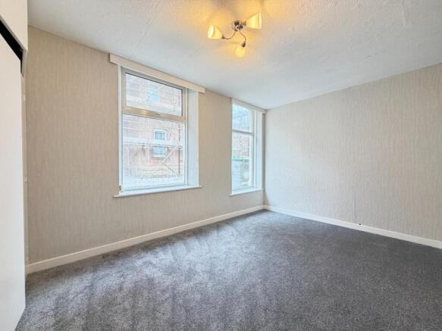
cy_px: 166
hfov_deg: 102.1
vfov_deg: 85.7
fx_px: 179
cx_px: 221
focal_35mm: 14
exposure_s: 1/50
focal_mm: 2.22
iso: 250
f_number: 2.2
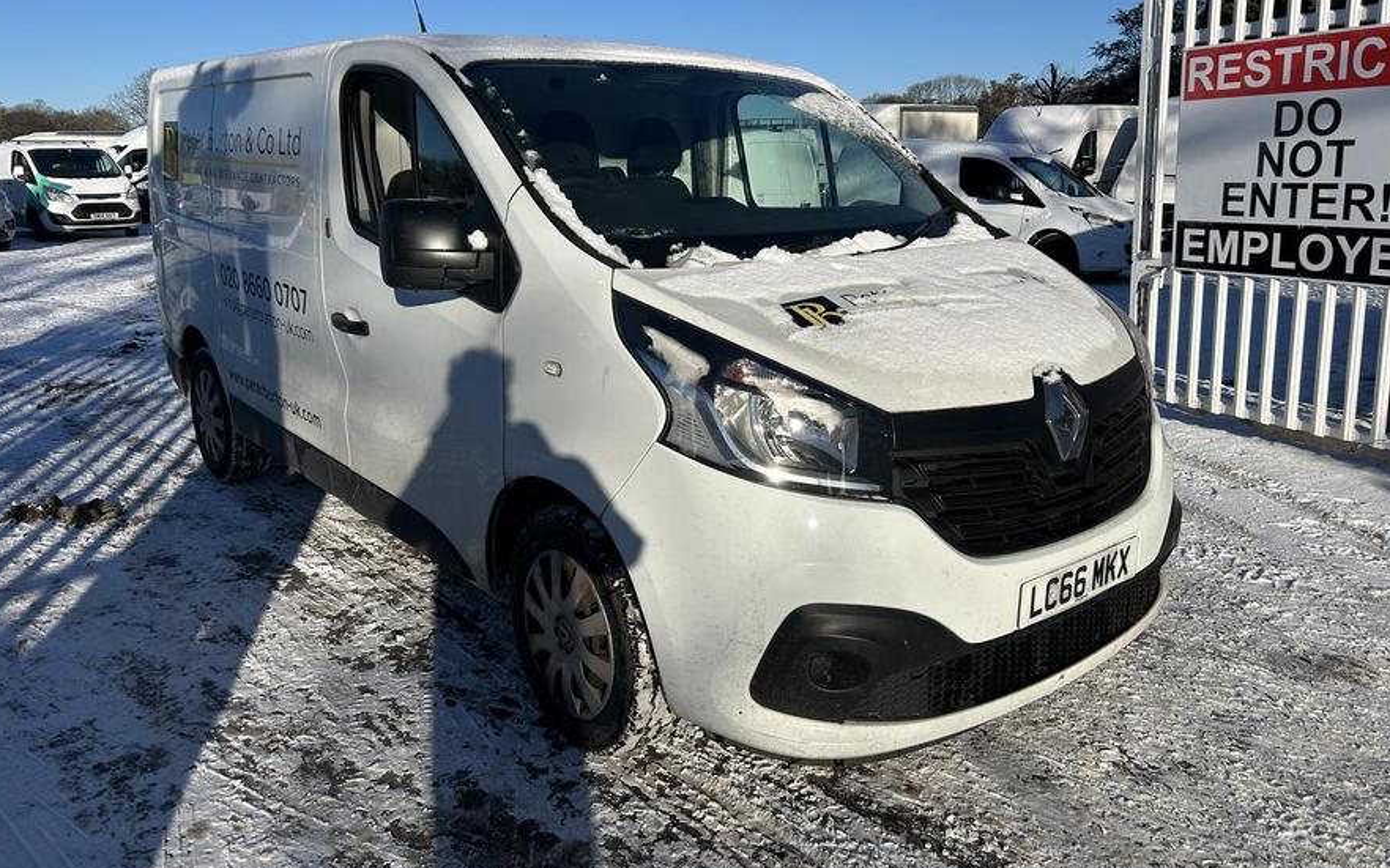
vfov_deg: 44.5
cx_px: 690
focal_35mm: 28
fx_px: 1061
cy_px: 400
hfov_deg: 66.5
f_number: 1.5
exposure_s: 1/6579
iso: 50
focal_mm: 5.7
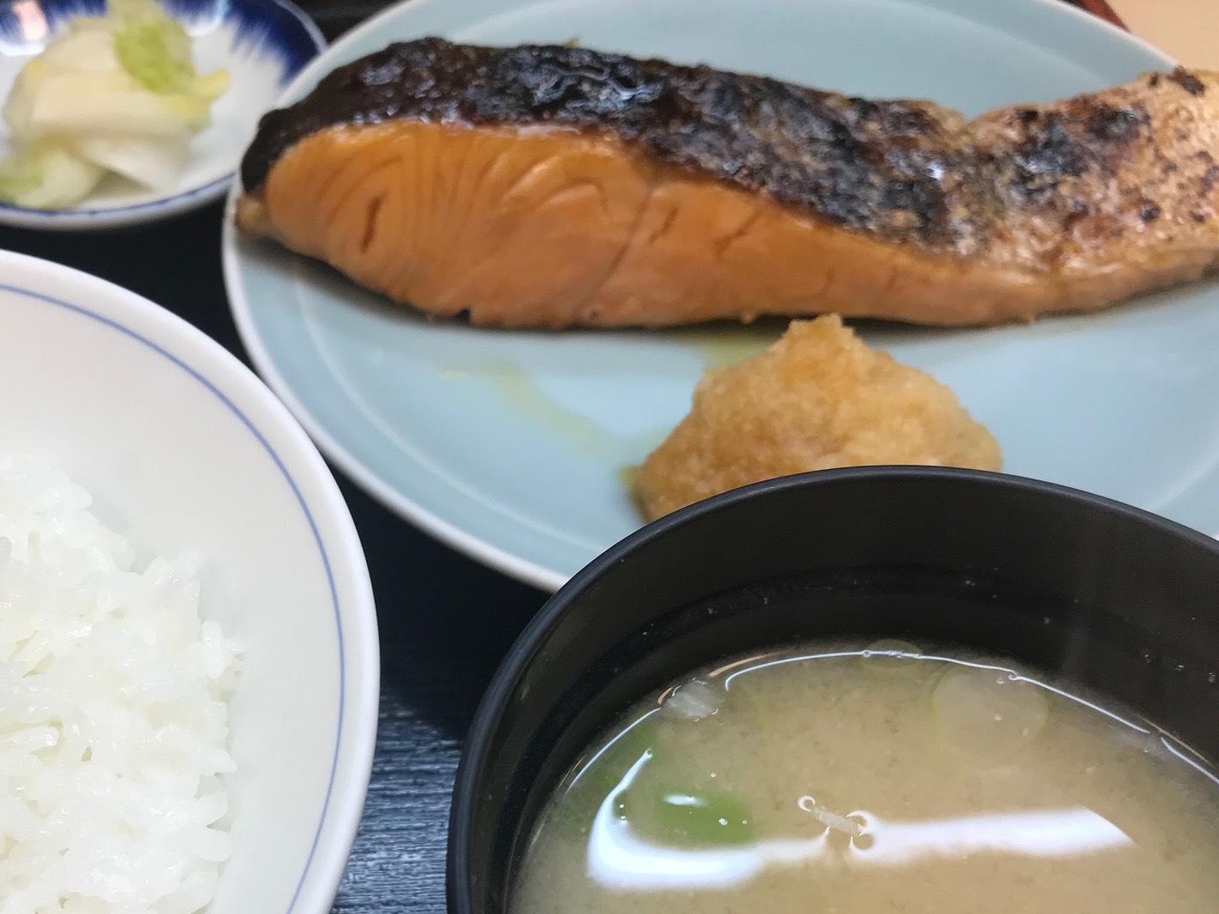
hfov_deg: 46.1
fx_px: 1408
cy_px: 600
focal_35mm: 40
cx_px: 406
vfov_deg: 35.6
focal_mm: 3.99
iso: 32
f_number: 1.8
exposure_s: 1/50
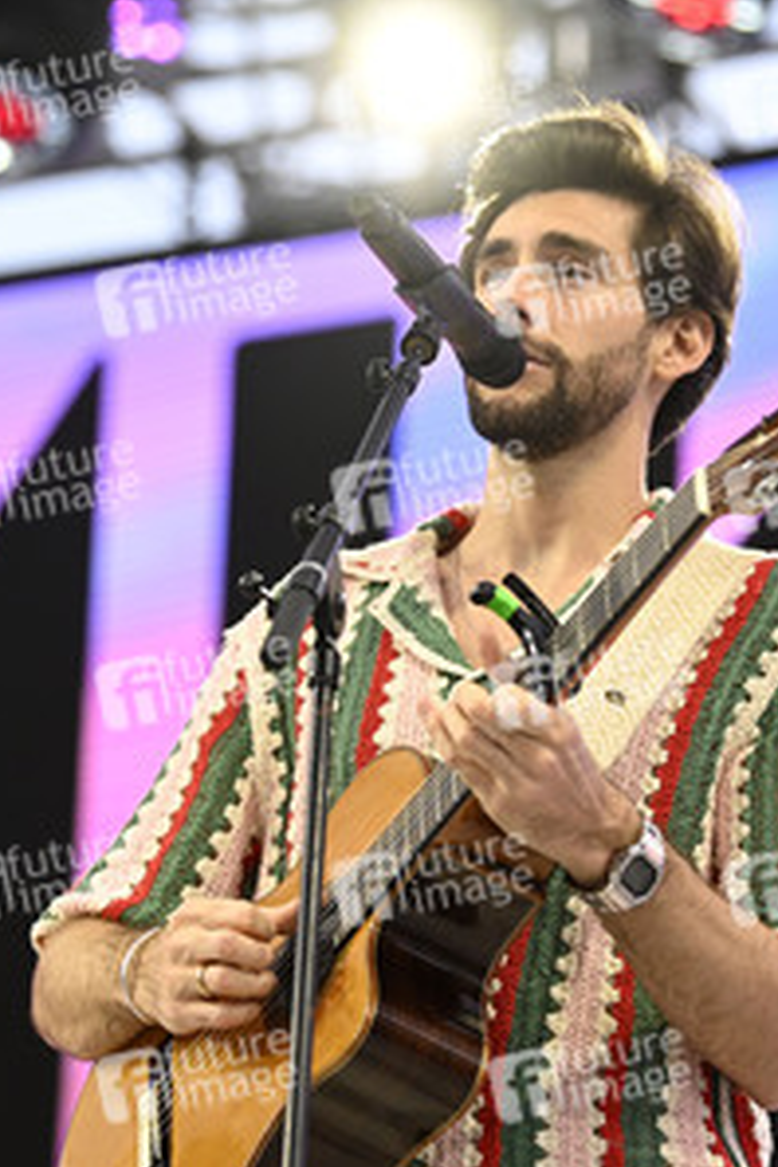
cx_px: 485
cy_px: 585
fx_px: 6645
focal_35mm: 205
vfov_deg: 10.0
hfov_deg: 6.7
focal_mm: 135
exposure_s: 1/2000
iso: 2000
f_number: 3.5
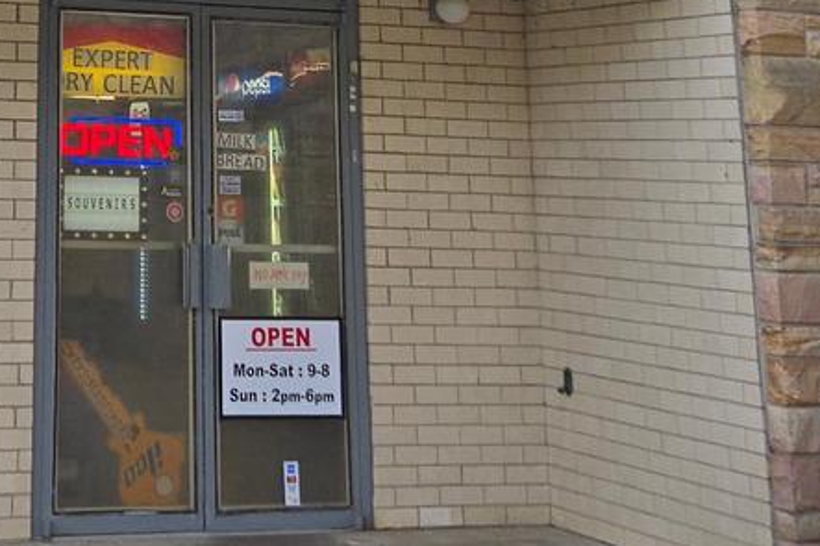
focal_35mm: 83
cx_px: -26
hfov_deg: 23.3
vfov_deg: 15.1
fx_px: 1890
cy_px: -309
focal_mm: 5.4
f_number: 1.8
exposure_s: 1/444
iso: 25
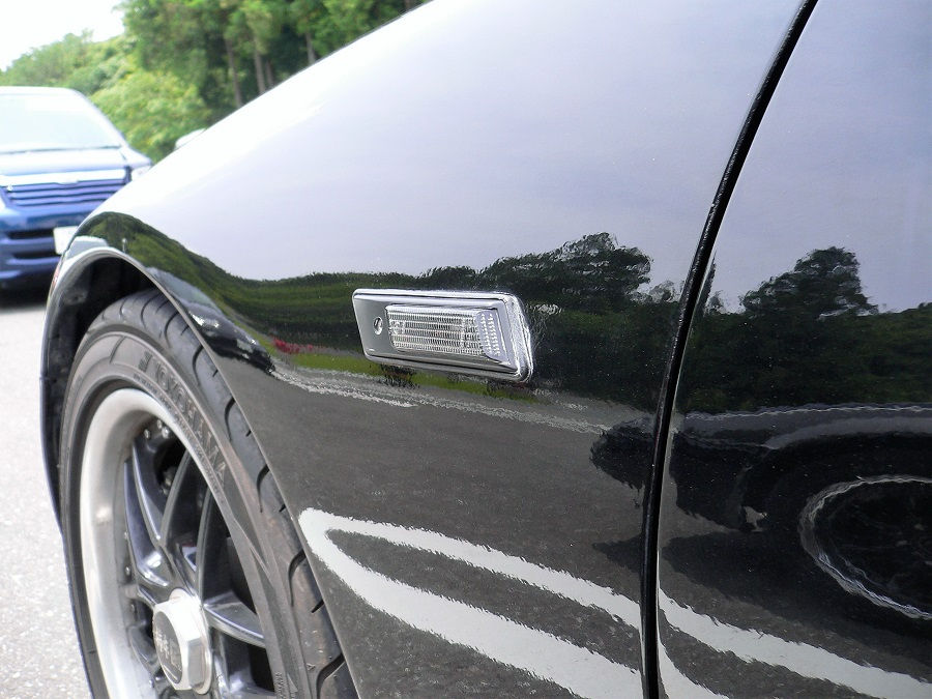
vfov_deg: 40.7
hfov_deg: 52.6
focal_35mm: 35
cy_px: 350
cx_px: 466
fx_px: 942
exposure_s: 1/200
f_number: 2.8
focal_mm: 5.8
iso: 80
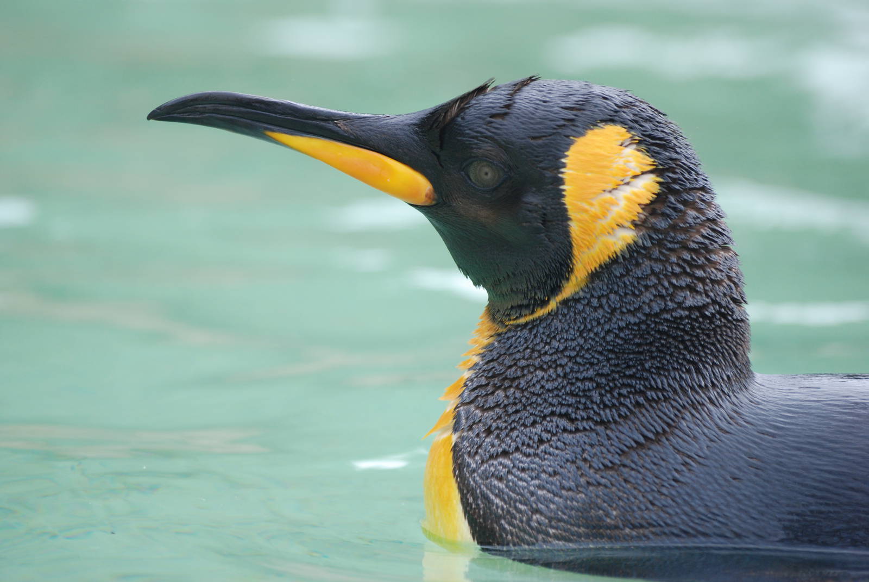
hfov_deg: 9.1
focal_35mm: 225
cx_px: 434
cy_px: 291
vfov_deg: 6.1
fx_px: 5438
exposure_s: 1/500
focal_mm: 150
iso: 400
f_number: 4.5
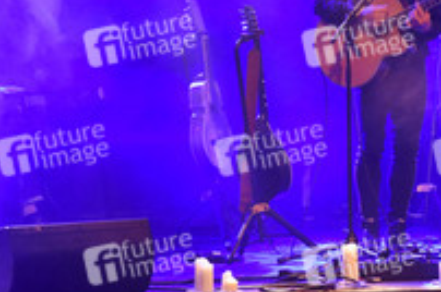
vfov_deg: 5.1
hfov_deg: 7.7
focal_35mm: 268
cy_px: -13
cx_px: 300
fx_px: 3278
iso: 1600
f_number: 4.5
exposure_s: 1/60
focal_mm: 120
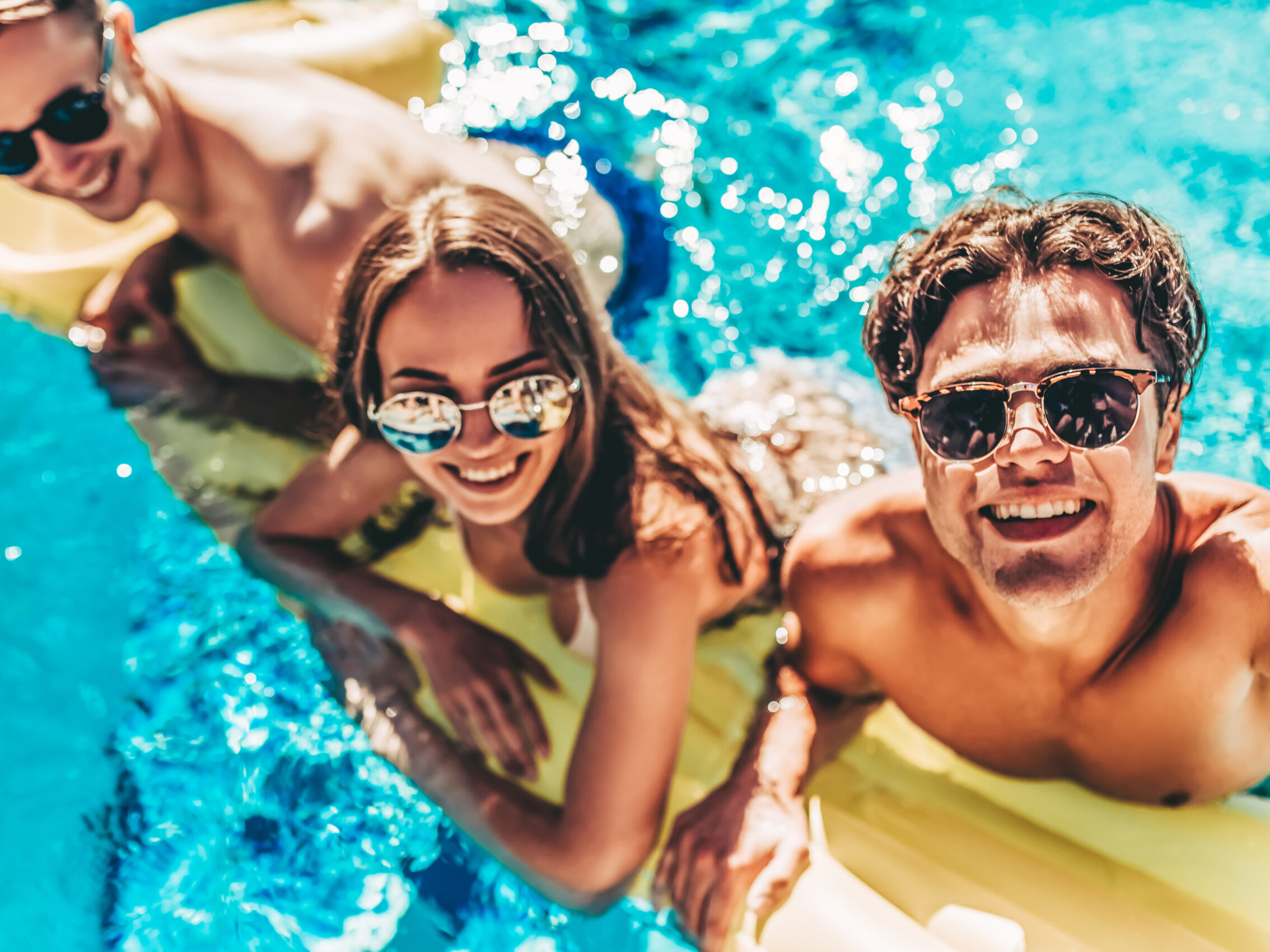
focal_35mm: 38
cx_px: 618
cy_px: 476
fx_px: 1394
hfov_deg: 49.0
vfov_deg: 37.7
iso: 160
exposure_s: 1/8000
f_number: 2.2
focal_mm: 35
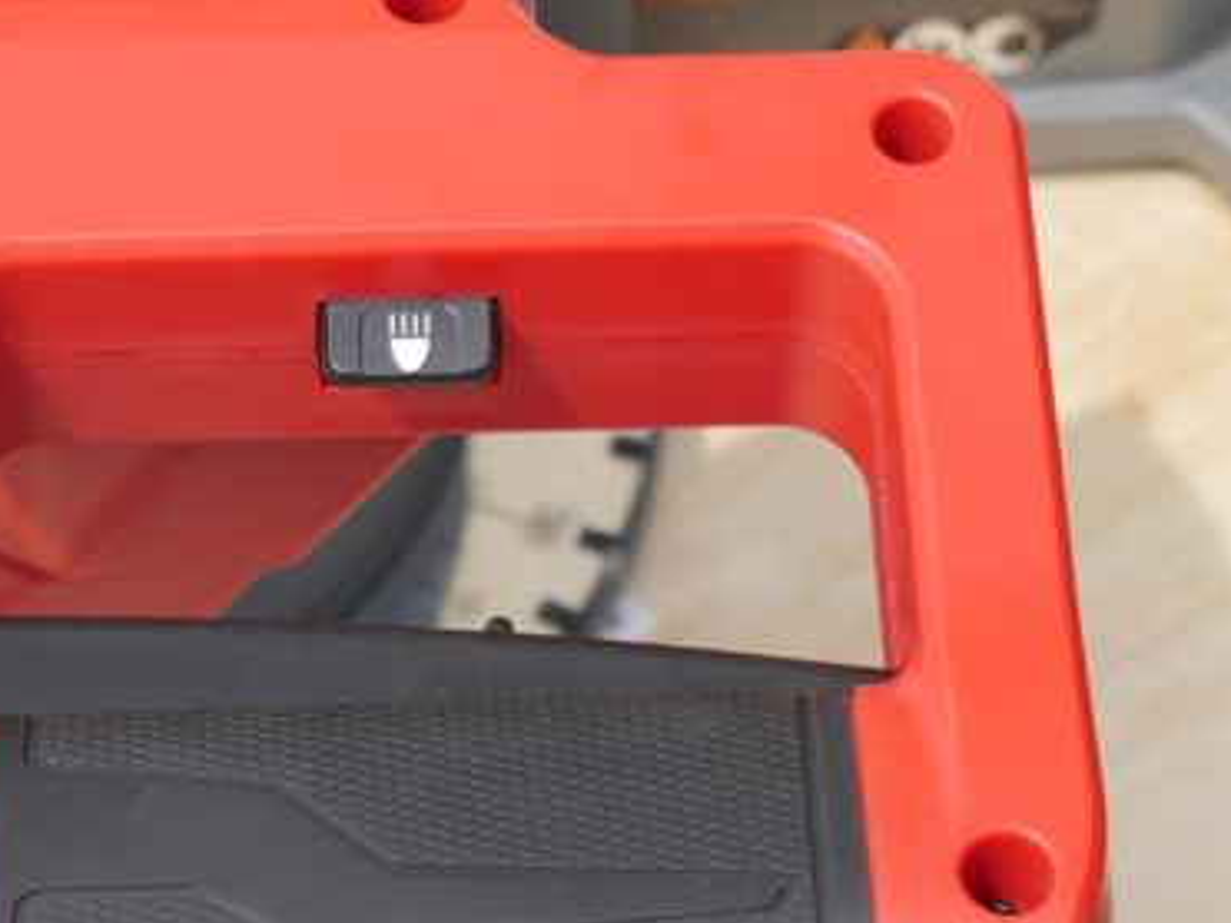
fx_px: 4266
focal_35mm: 120
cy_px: 545
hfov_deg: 16.4
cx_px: 538
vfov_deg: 12.3
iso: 200
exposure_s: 1/320
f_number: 7.1
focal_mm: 32
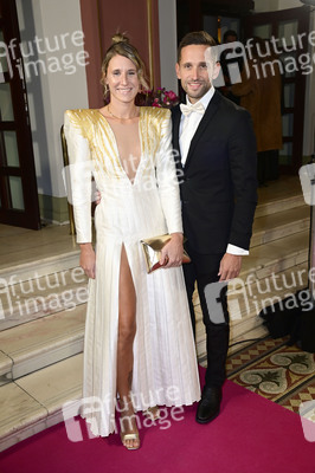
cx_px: 158
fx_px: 500
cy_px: 236
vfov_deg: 50.7
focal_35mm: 38
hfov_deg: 35.0
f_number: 5.6
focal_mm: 38
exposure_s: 1/200
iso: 1600
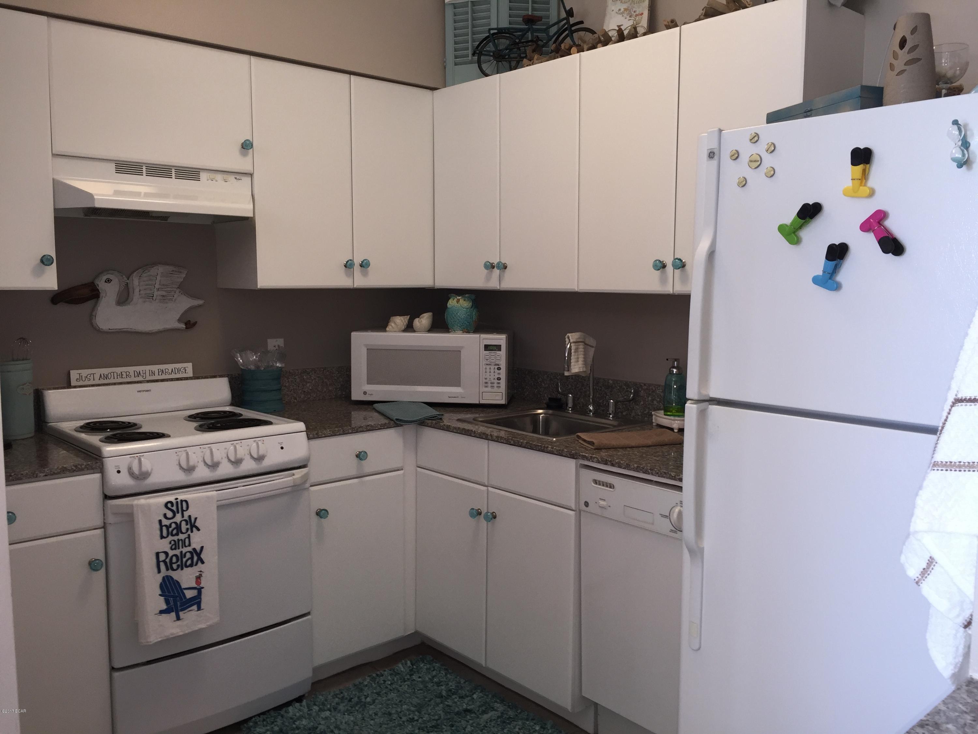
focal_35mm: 29
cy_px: 367
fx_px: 819
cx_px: 489
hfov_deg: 61.7
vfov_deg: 48.2
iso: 50
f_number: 2.2
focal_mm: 4.15
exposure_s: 1/30
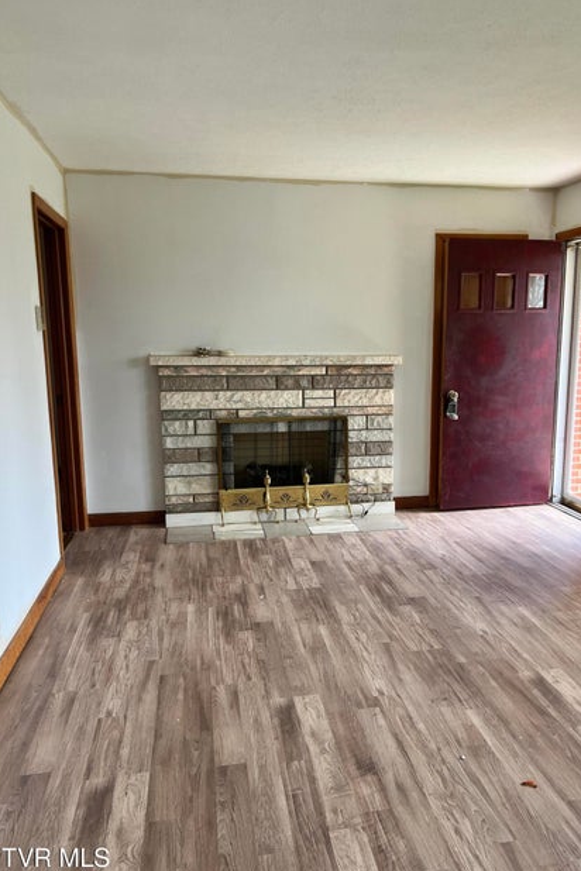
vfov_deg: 65.5
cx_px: 337
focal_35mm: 28
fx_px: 678
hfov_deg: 46.2
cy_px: 448
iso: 32
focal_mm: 5.7
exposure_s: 1/145
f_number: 1.5
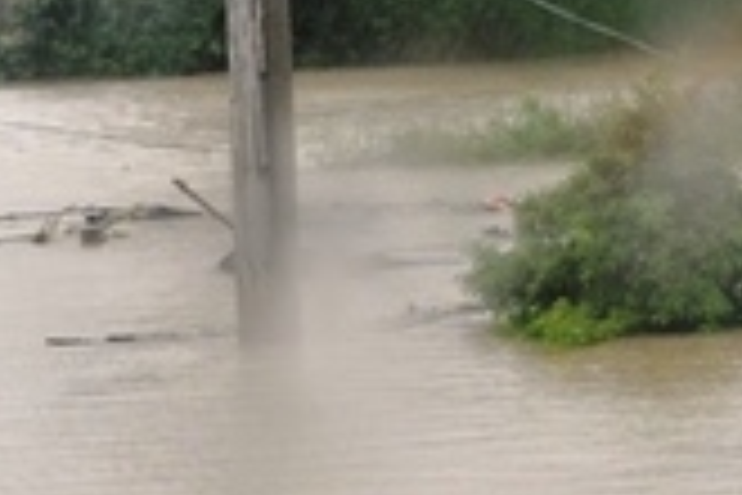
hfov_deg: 9.6
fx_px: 4266
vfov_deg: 6.6
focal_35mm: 207
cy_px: 74
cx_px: 1192
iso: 500
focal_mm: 38
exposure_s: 1/160
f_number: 13
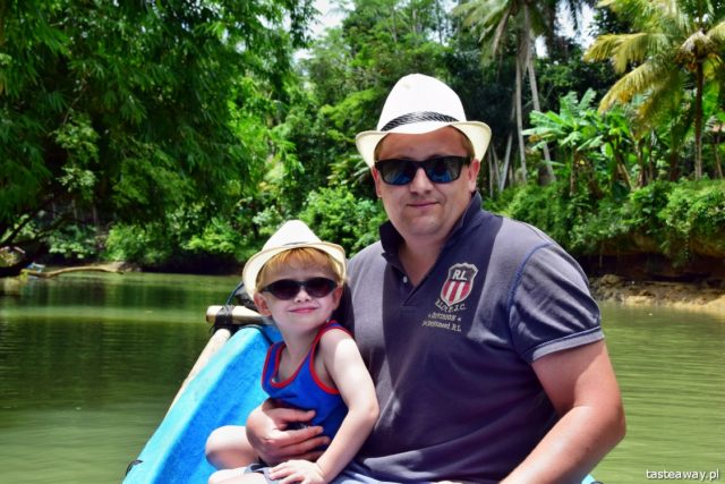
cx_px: 362
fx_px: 1088
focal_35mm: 54
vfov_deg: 25.1
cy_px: 242
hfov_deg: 36.9
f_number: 10
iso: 400
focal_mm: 36
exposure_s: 1/320
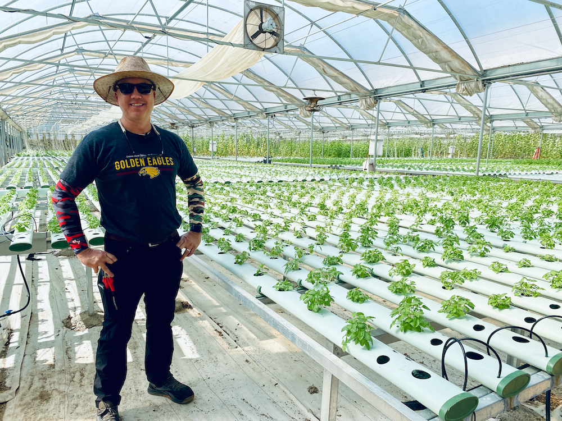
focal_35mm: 26
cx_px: 281
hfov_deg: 67.3
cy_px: 210
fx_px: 422
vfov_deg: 53.1
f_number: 1.8
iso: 32
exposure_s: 1/2463
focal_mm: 4.25
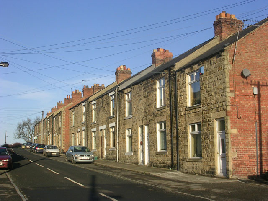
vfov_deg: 27.5
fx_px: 410
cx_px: 134
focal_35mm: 53
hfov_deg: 36.2
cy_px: 100
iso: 50
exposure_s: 1/231
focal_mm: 8
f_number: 6.4
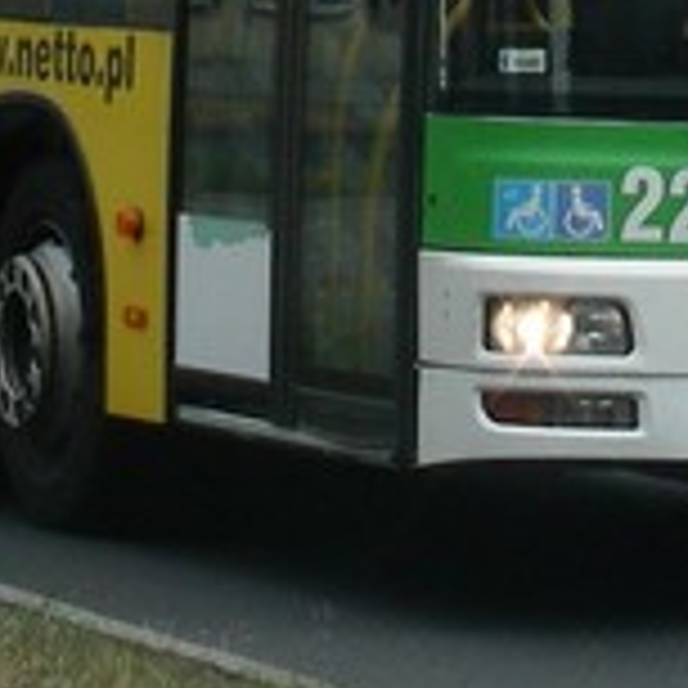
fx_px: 8185
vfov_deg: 4.8
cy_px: -524
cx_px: 477
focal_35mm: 364
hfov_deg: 4.8
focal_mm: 11.7
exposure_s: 1/274
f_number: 5.6
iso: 50
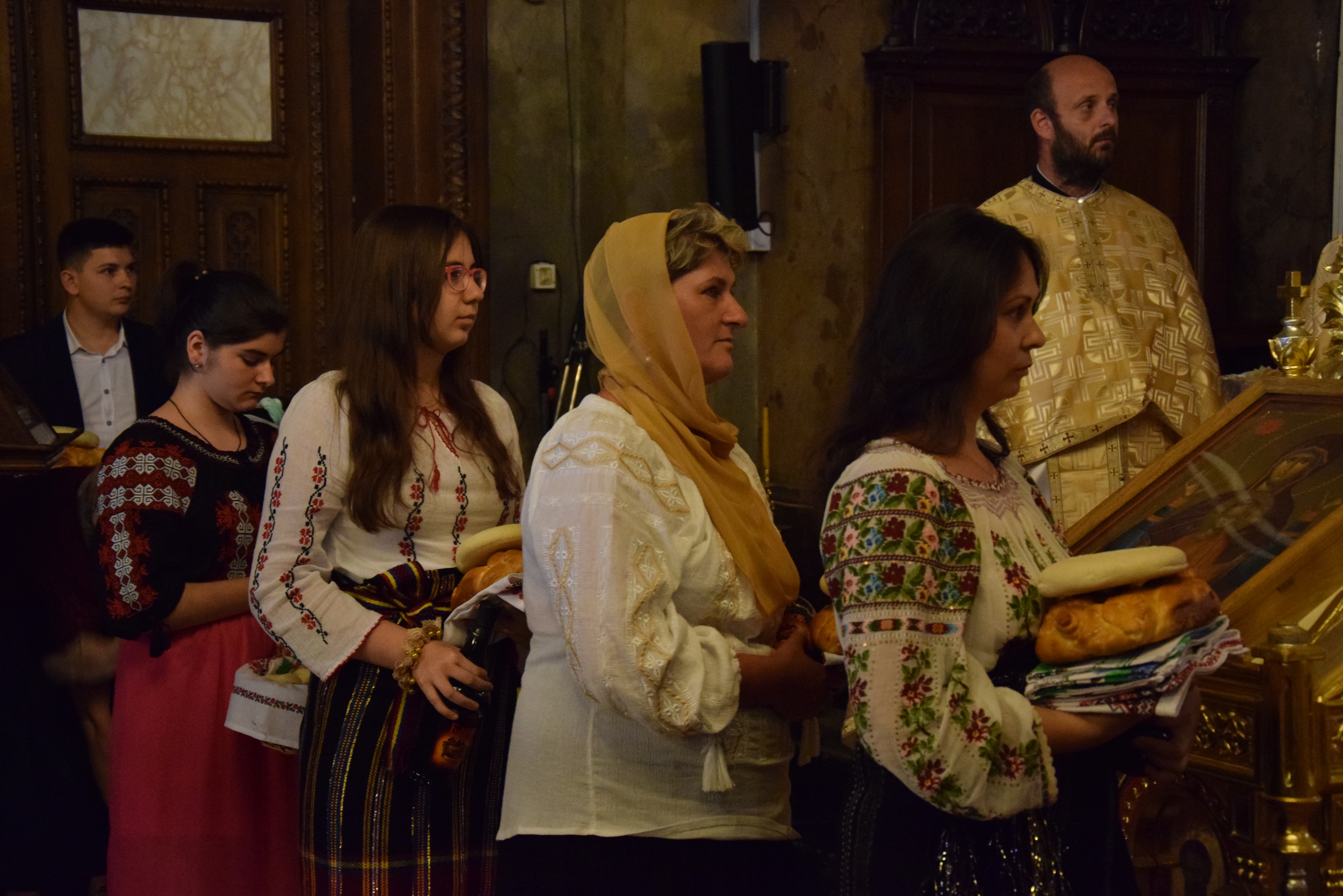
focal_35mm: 75
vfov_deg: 18.2
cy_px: 448
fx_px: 2798
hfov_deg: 27.0
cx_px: 672
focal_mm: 50
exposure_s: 1/50
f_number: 5
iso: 2500
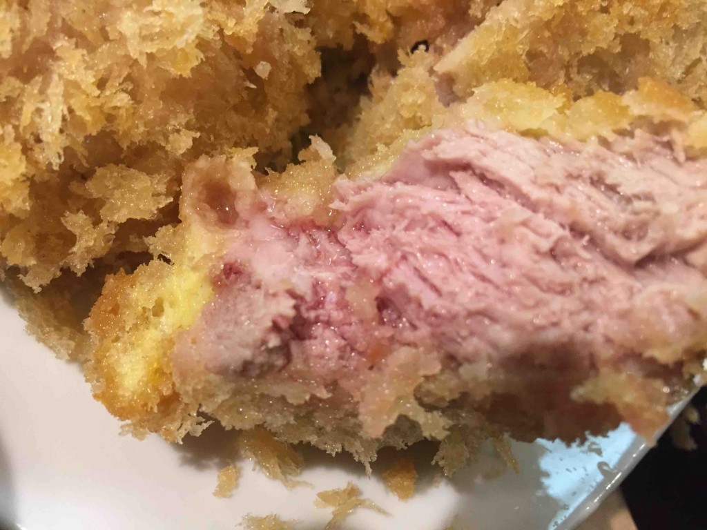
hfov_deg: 61.7
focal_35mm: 29
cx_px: 354
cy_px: 265
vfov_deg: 48.2
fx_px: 592
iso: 250
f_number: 2.2
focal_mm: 4.15
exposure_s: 1/33
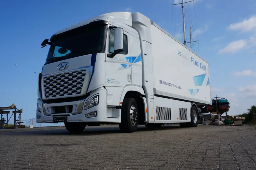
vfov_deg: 39.9
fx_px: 234
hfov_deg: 57.3
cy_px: 85
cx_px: 128
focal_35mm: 33
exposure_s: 1/160
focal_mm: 22
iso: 100
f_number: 13
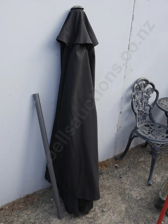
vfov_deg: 53.9
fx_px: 220
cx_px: 84
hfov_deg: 41.8
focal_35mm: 34
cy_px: 112
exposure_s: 1/250
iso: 200
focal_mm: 17
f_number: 5.6
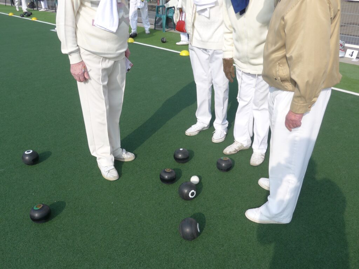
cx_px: 180
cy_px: 134
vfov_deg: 48.2
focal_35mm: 29
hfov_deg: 61.7
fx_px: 301
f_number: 2.8
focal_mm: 6
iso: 80
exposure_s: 1/1300
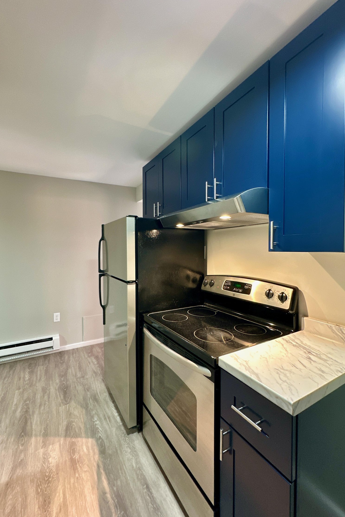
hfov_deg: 77.3
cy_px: 256
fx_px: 216
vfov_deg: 100.4
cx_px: 163
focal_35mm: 15
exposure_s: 1/60
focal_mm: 2.22
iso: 800
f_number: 2.2
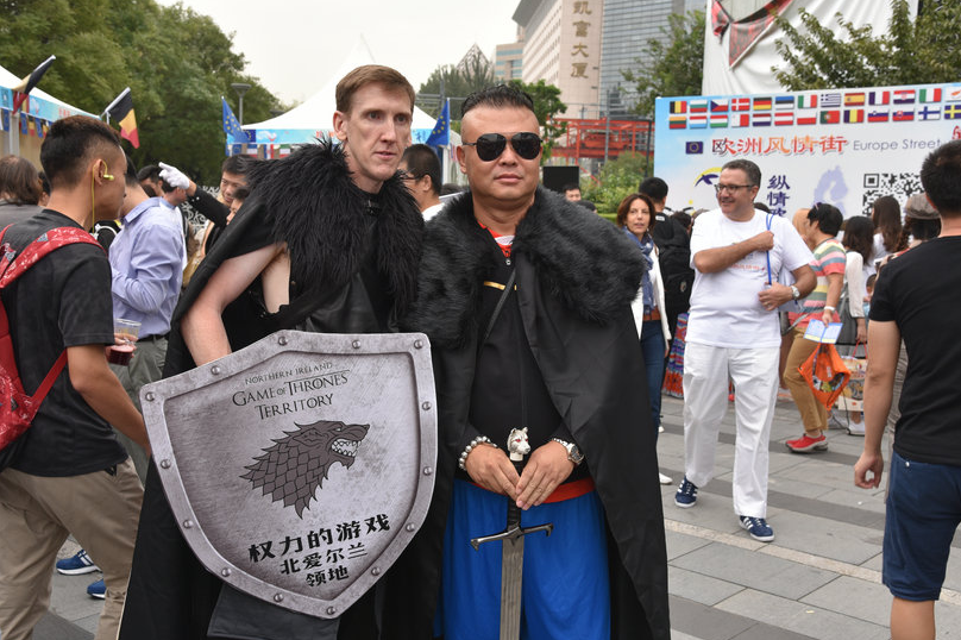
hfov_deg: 49.6
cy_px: 296
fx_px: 1041
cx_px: 458
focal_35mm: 39
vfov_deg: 34.2
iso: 400
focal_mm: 35
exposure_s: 1/250
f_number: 8
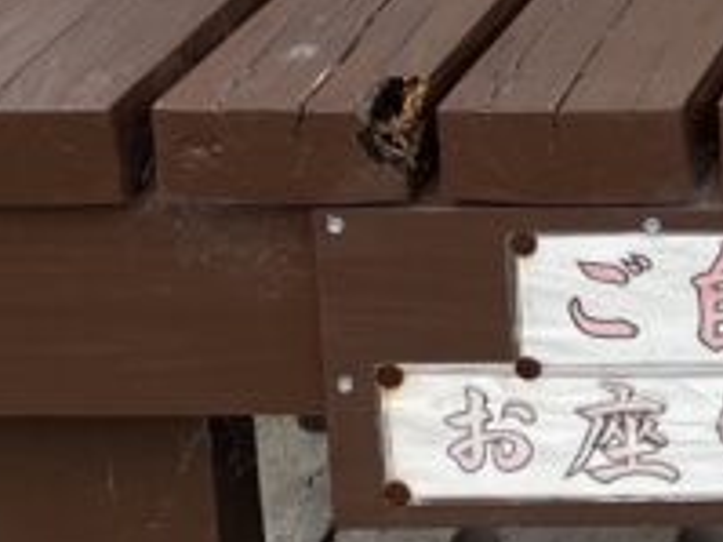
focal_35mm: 134
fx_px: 2797
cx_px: 1566
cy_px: -484
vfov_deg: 10.3
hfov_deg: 12.5
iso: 32
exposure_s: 1/602
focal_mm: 4.2
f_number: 1.6
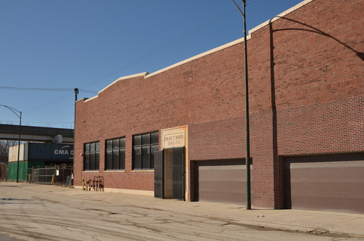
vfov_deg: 36.7
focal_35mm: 36
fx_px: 363
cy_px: 120
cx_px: 182
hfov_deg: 53.2
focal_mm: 24
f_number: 6.3
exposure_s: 1/1600
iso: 200
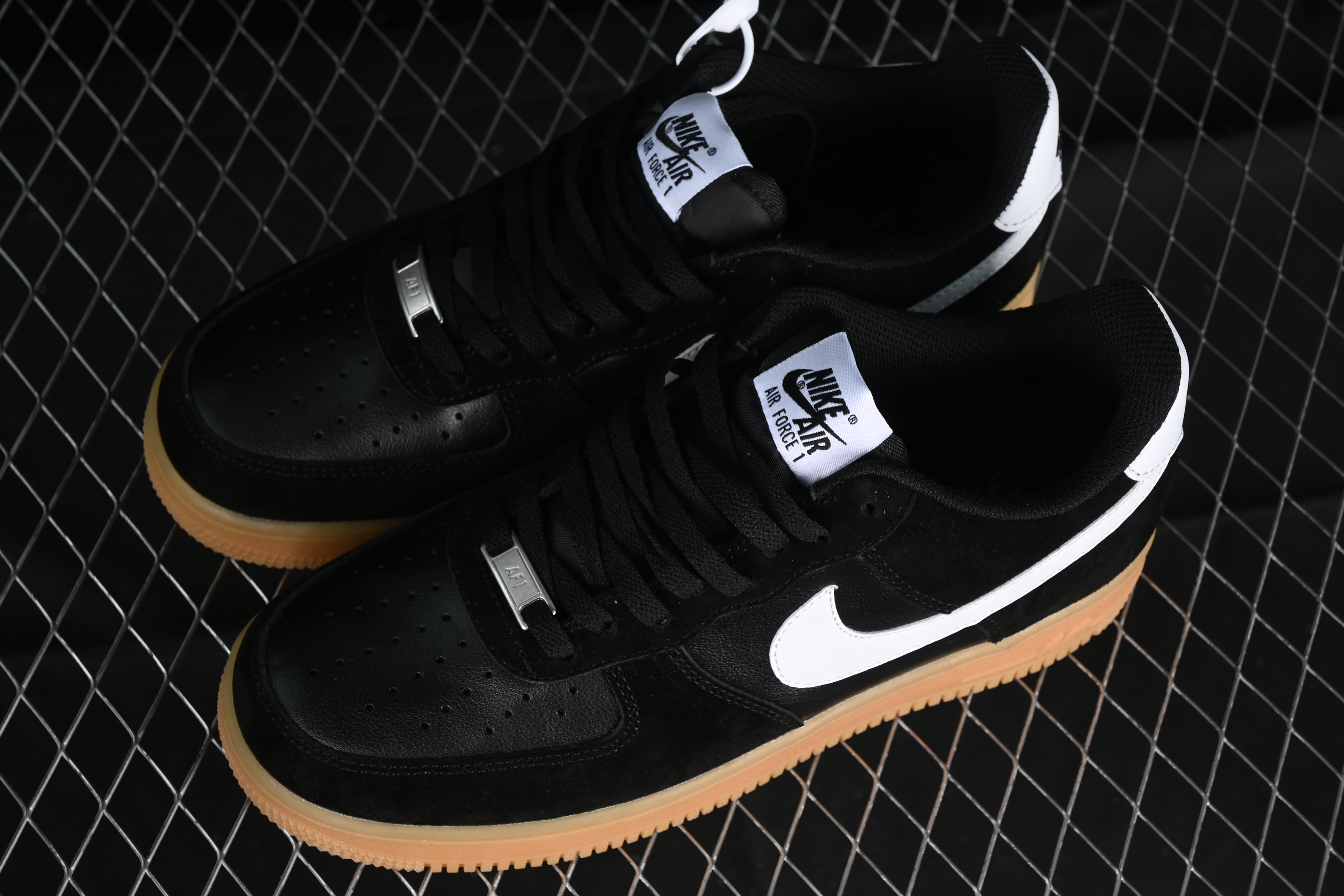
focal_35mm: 75
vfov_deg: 18.2
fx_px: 2800
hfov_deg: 27.0
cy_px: 448
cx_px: 672
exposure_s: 1/40
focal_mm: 50
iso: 160
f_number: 6.3
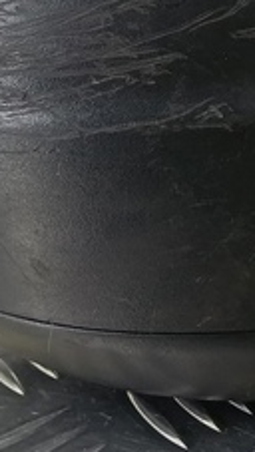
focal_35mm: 113
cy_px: -34
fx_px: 1356
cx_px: 596
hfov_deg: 9.6
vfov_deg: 18.3
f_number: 1.6
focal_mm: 4.11
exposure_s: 1/50
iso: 176
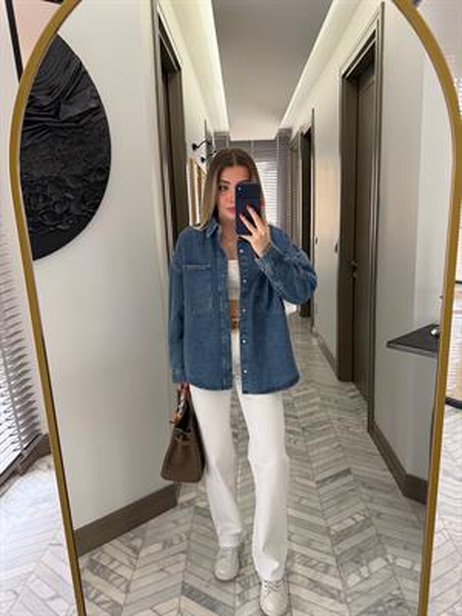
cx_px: 231
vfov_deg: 71.6
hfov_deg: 56.8
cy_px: 308
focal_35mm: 24
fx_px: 427
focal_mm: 6.76
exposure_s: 1/60
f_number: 1.78
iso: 250
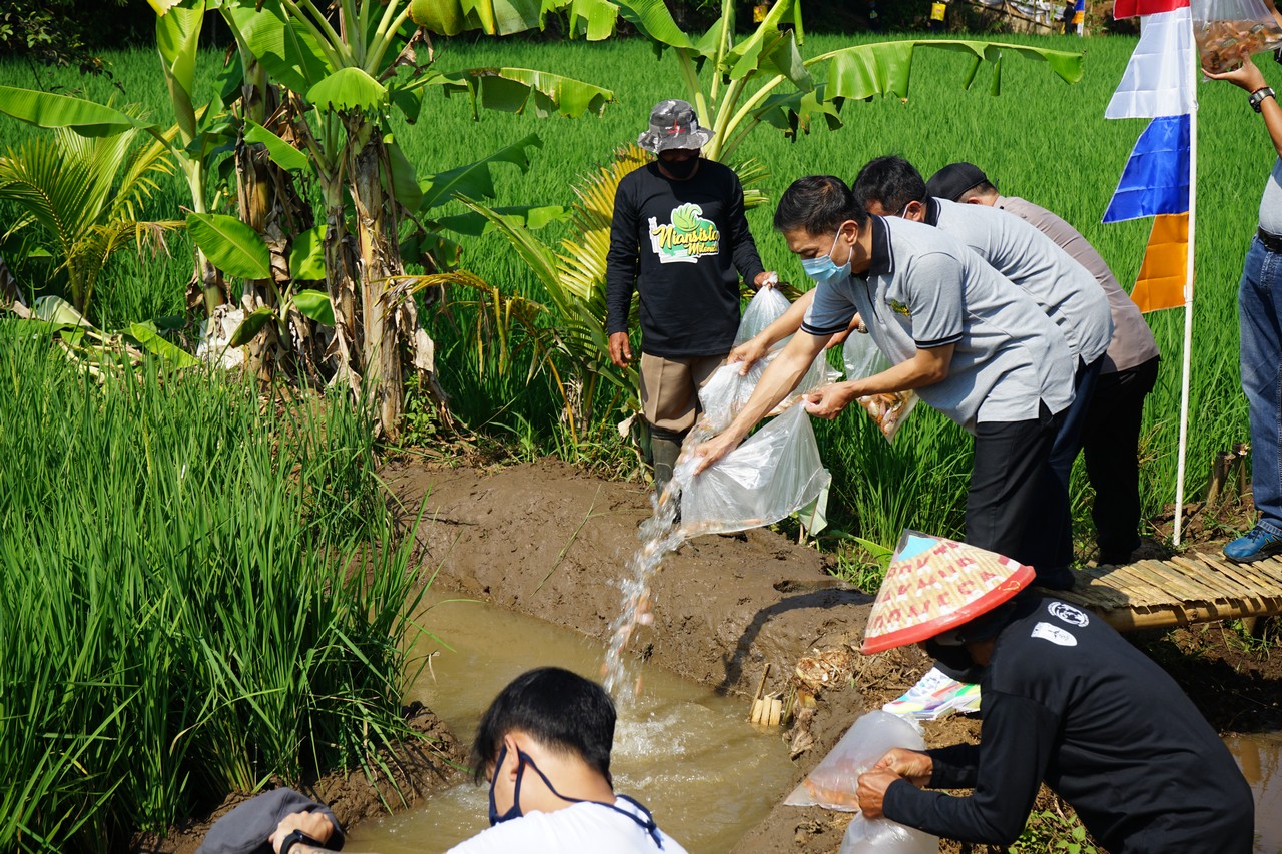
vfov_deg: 21.6
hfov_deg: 31.9
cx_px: 641
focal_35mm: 63
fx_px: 2243
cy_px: 427
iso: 100
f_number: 10
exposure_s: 1/125
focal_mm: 63
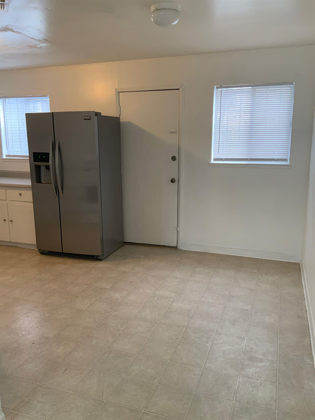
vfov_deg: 61.7
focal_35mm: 29
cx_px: 158
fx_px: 352
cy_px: 210
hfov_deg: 48.2
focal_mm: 3
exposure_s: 1/60
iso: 125
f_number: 1.8
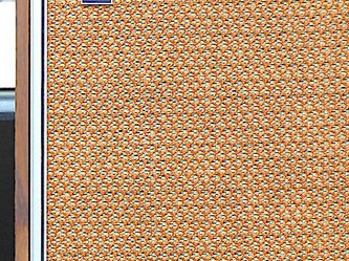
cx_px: -8
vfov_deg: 6.5
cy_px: 222
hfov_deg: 8.6
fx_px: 2296
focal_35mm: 228
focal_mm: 14.1
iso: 200
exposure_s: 1/3.2
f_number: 4.7
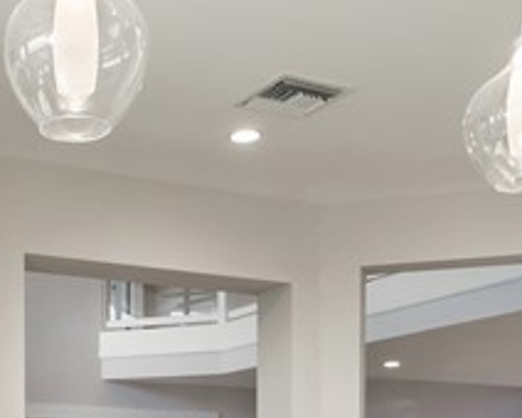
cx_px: 71
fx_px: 1021
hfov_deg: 27.8
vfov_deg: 21.2
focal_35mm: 66
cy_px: 526
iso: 200
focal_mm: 7
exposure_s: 1/13
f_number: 7.1
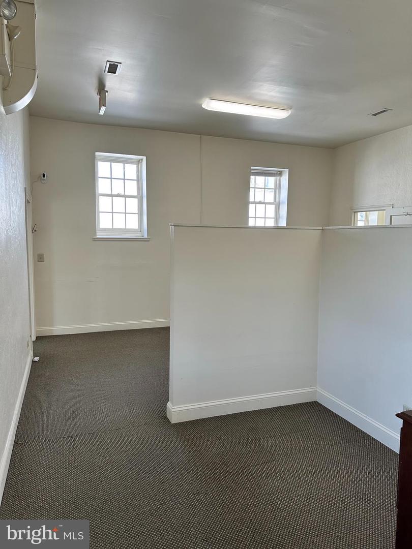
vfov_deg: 71.6
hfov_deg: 56.8
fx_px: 381
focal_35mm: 24
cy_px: 274
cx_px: 206
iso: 80
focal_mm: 6.86
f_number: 1.78
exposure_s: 1/164
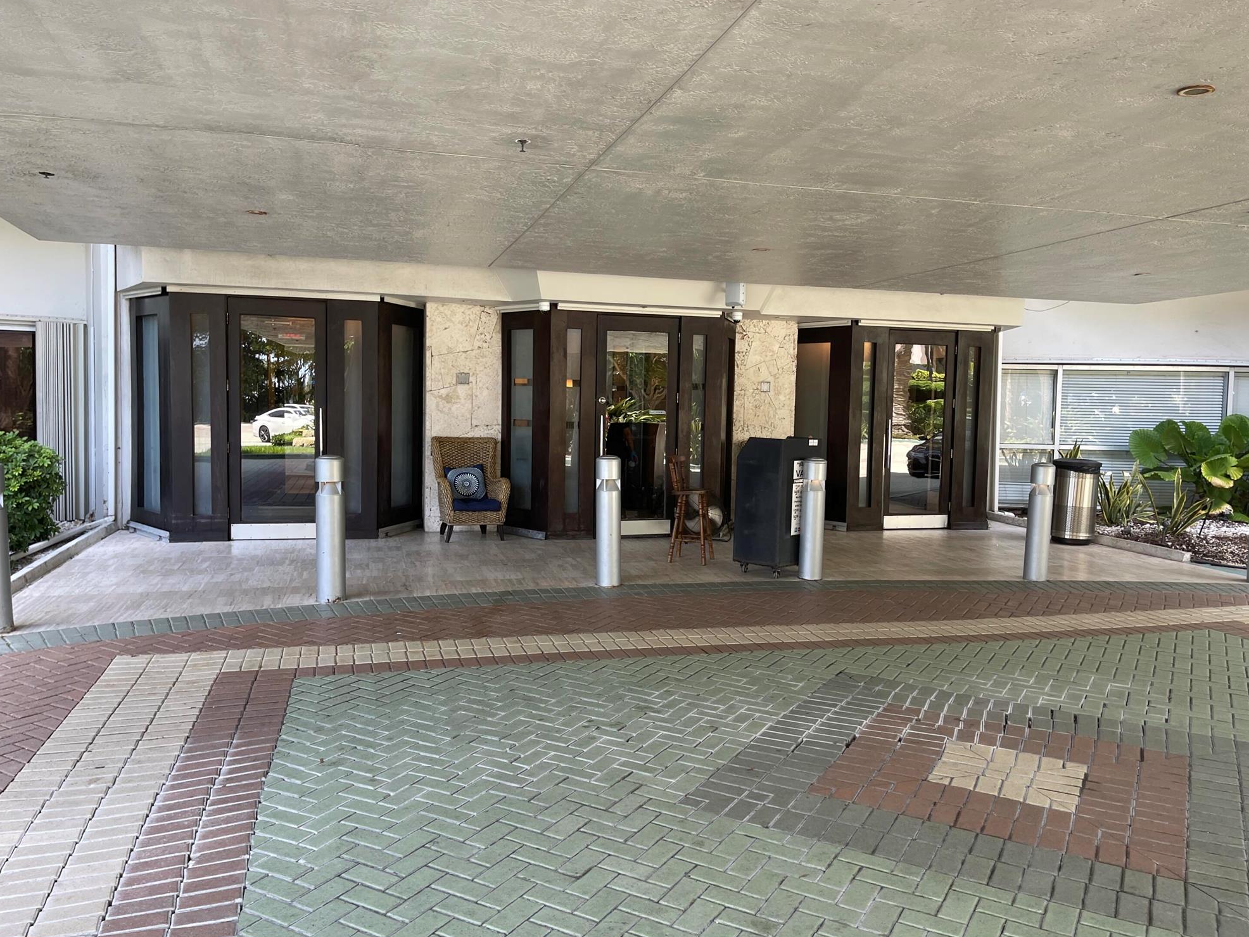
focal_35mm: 27
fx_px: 974
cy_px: 457
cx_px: 643
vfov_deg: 51.3
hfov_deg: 65.3
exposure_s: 1/121
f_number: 1.6
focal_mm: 5.1
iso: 40
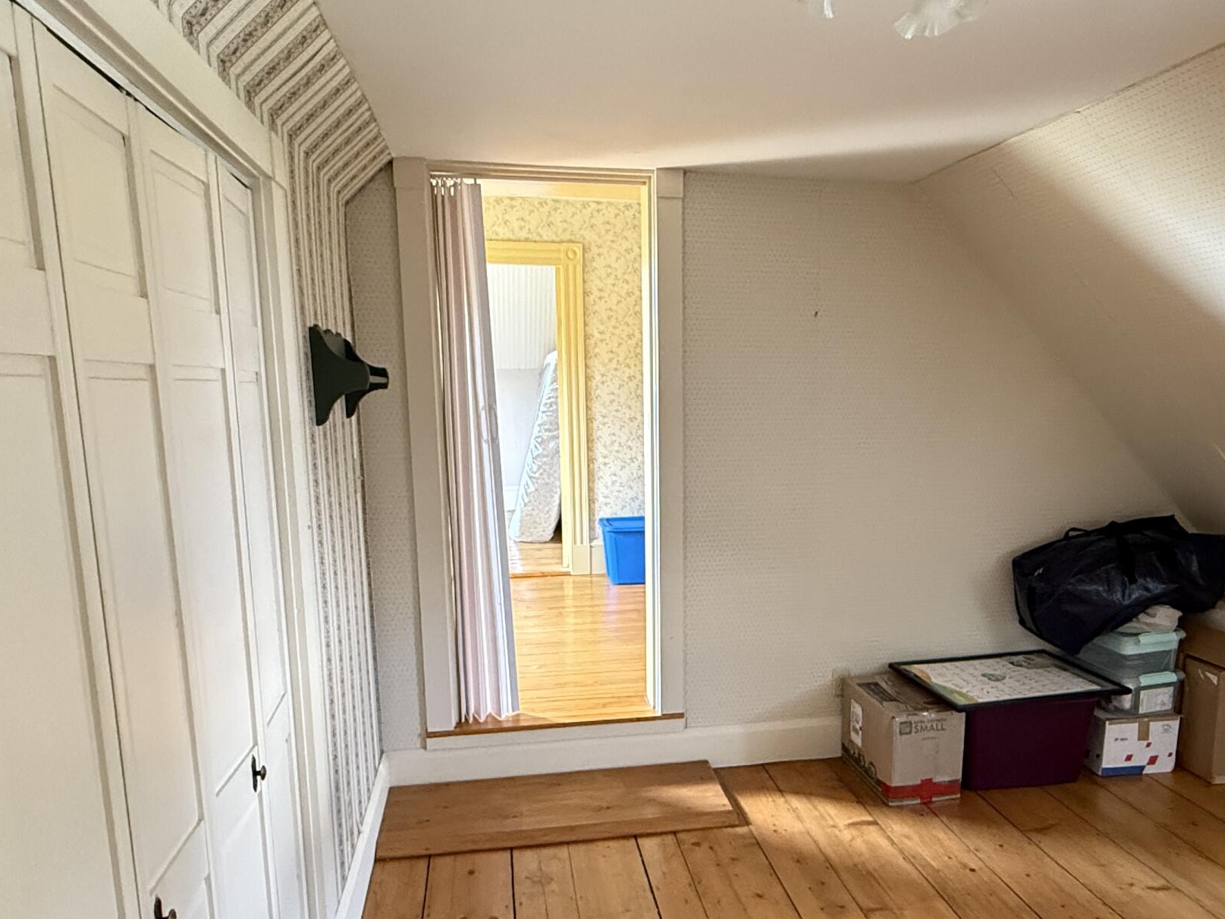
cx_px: 693
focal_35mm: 26
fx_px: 920
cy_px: 560
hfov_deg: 67.0
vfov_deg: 52.6
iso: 640
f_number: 2.2
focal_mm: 2.22
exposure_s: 1/60
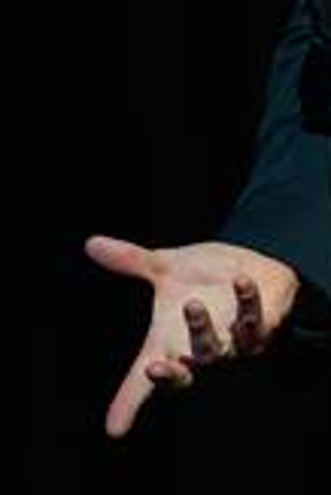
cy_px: -325
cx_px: 396
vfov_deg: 1.6
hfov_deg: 1.0
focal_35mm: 1324
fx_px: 18220
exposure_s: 1/800
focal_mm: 300
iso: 1600
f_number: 2.8
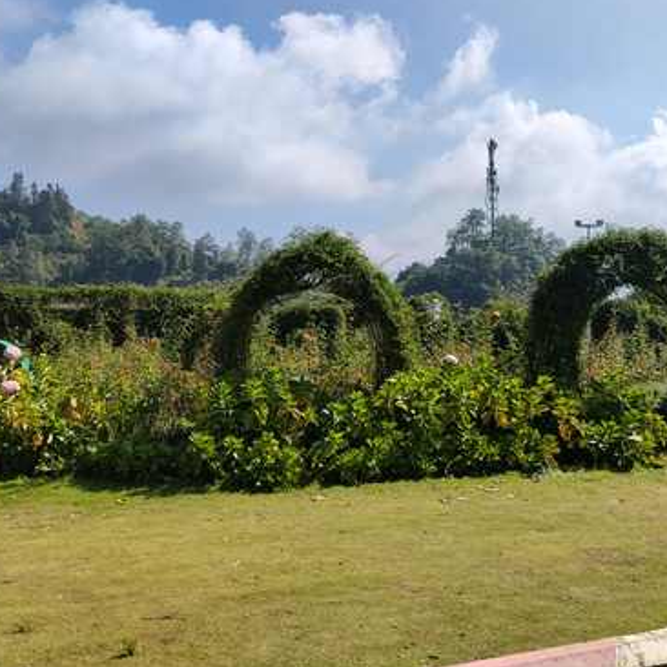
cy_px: 331
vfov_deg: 47.2
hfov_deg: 47.1
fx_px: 763
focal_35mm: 35
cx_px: 372
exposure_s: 1/2764
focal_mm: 4.22
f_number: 1.8
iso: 50
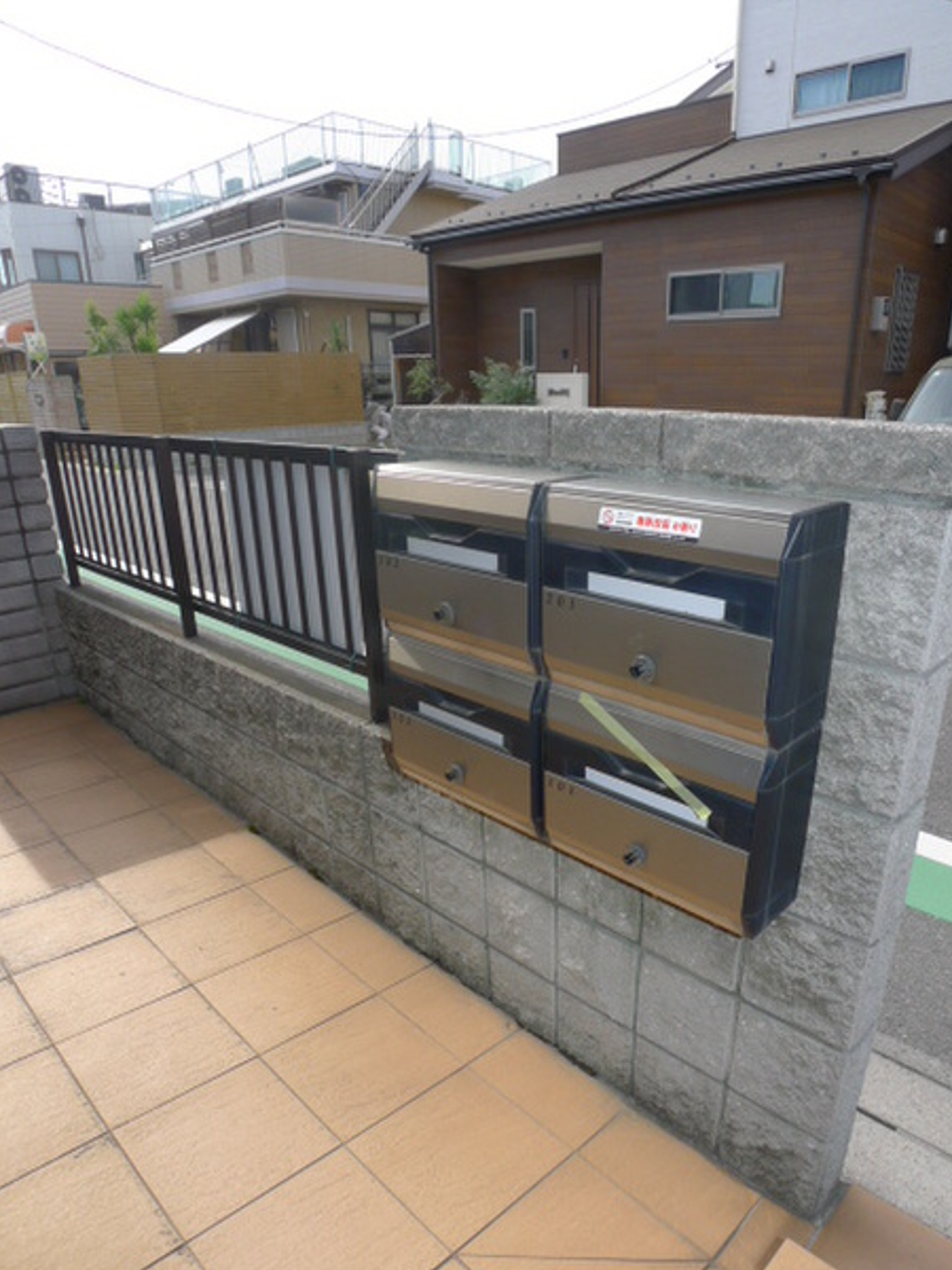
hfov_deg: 63.1
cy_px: 737
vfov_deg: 78.4
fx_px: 770
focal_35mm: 21
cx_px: 553
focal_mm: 3.9
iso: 100
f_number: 3.2
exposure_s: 1/500
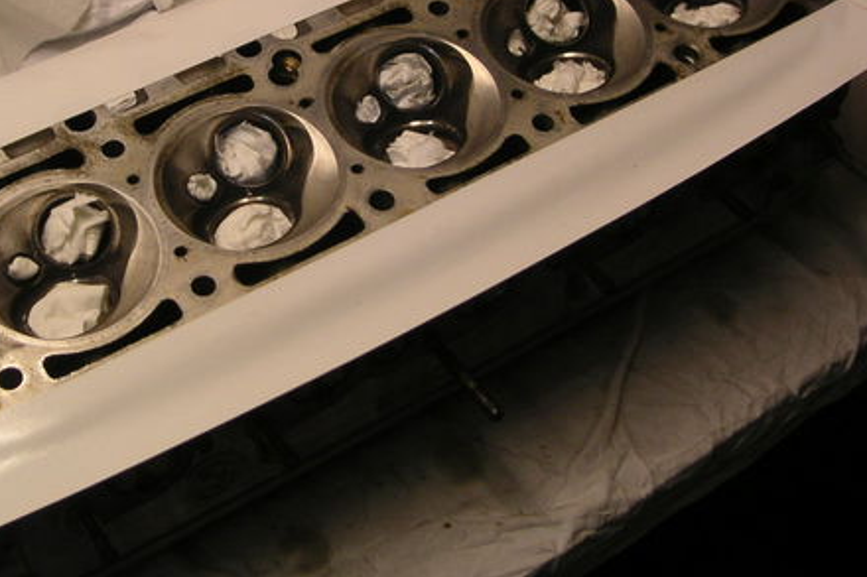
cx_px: 300
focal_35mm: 56
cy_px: 167
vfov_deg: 24.0
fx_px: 1348
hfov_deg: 35.4
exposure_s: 1/45
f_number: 2.8
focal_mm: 5.7
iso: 50
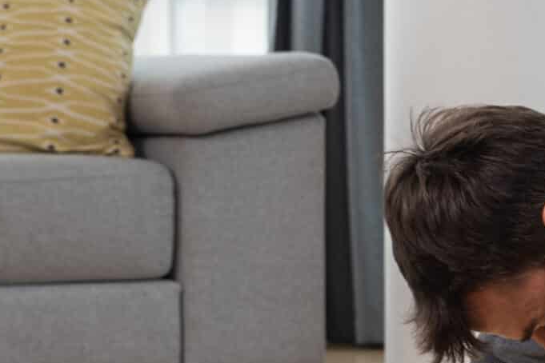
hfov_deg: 13.6
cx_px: 800
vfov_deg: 9.6
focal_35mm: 143
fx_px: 2165
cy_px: 310
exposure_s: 1/80
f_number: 6.3
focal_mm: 38
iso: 100
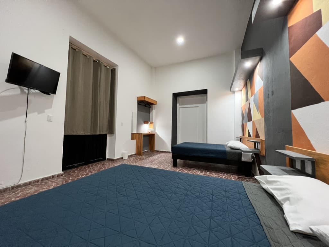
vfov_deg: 90.0
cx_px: 164
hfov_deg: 106.2
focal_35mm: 13
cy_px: 124
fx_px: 124
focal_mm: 1.57
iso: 400
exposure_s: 1/60
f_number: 1.8
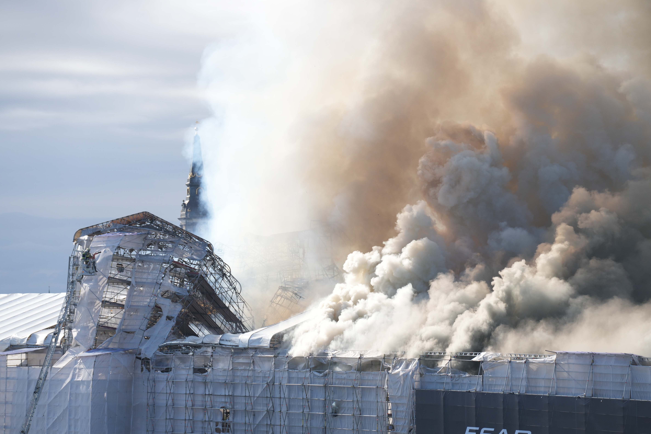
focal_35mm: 116
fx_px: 2098
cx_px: 326
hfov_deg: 17.6
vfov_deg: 11.8
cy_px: 217
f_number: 4
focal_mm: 116
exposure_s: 1/3200
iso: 400
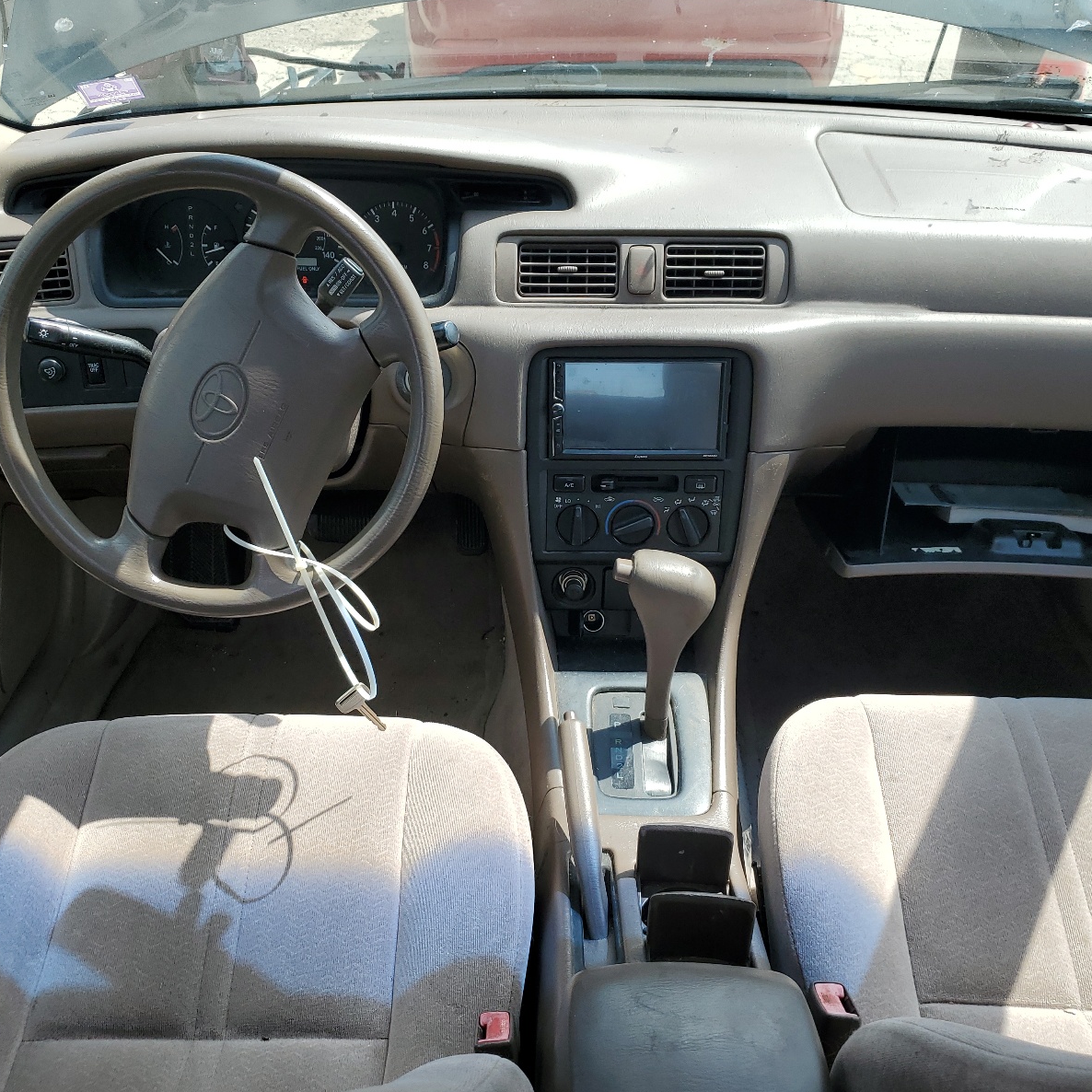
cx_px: 531
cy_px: 543
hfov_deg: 52.5
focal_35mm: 31
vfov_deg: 52.5
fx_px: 1106
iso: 50
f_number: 1.5
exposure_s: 1/1000
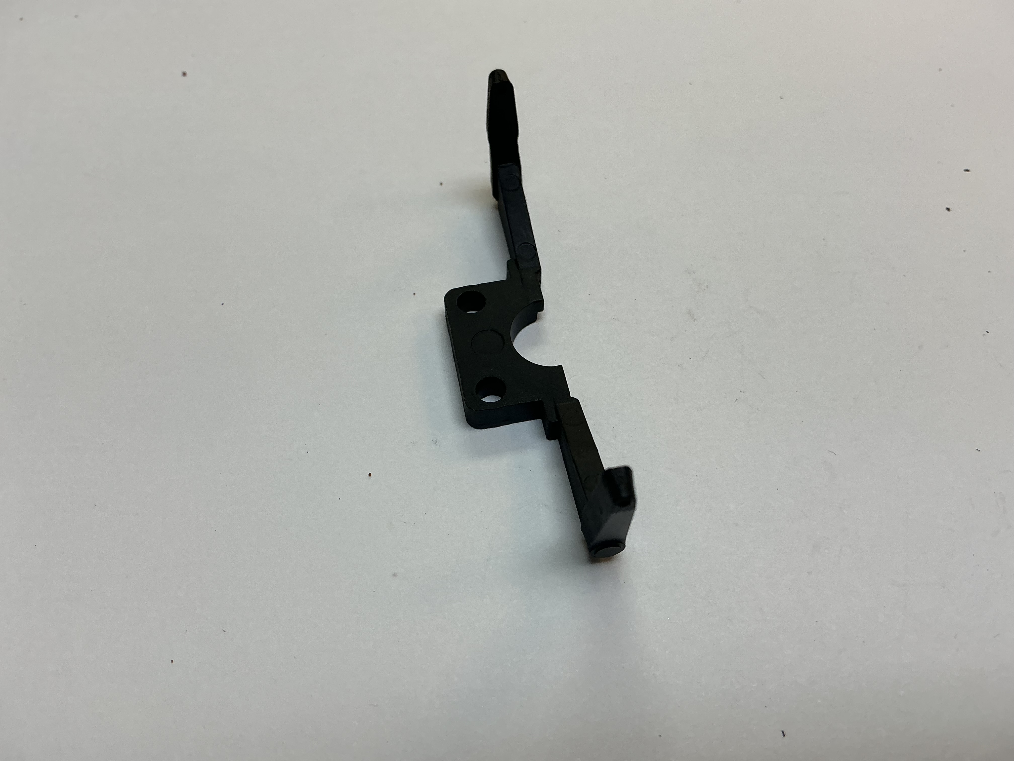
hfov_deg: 61.7
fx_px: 849
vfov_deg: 48.2
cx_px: 507
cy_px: 380
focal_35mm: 29
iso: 20
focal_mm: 3
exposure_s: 1/100
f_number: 1.8
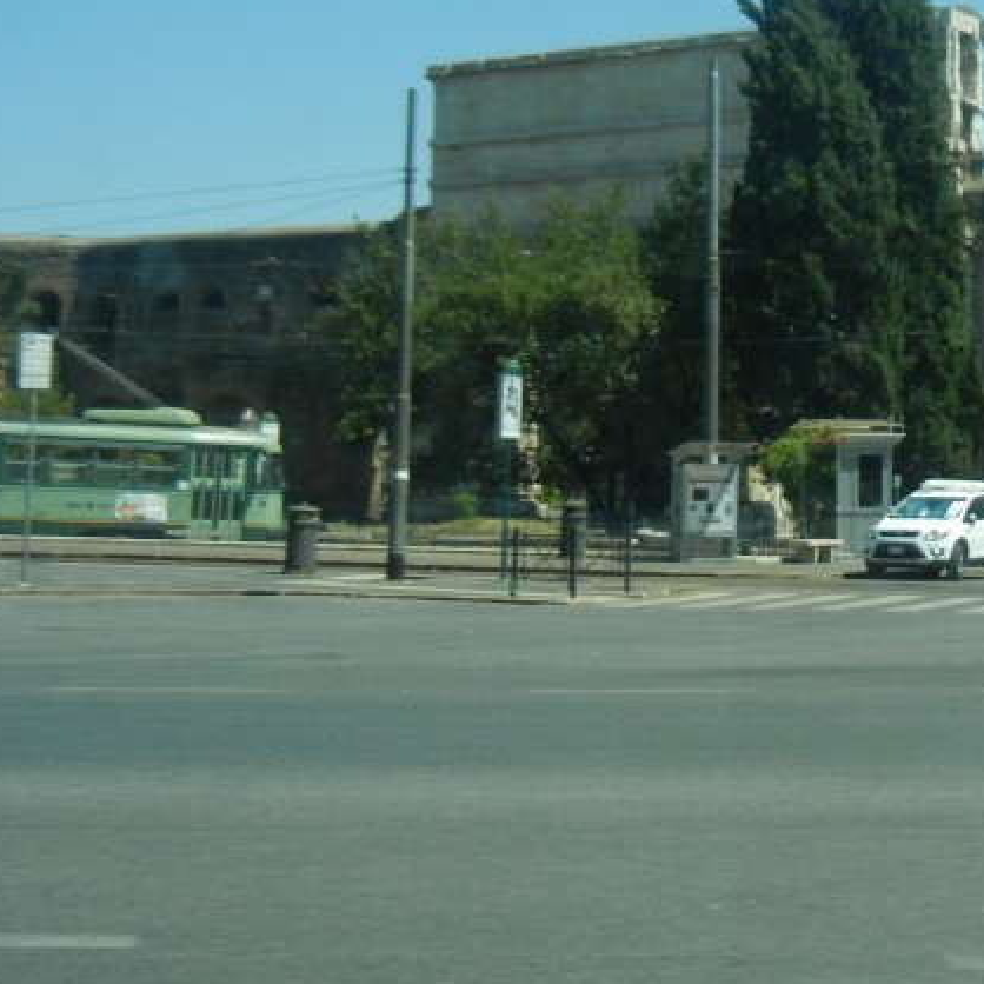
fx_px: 2090
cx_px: 963
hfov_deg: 25.3
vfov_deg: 26.2
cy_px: 275
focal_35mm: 65
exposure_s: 1/275
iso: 160
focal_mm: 5.4
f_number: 7
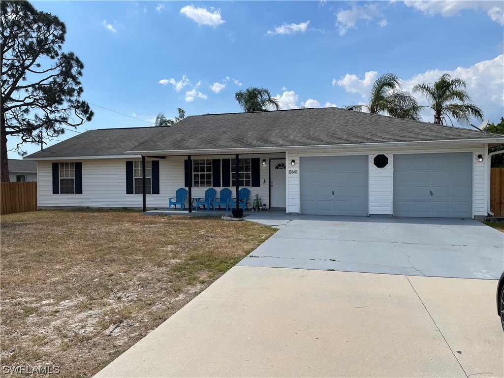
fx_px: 379
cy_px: 189
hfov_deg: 67.3
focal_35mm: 26
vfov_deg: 53.1
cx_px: 252
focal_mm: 4.2
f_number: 1.6
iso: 32
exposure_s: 1/5291
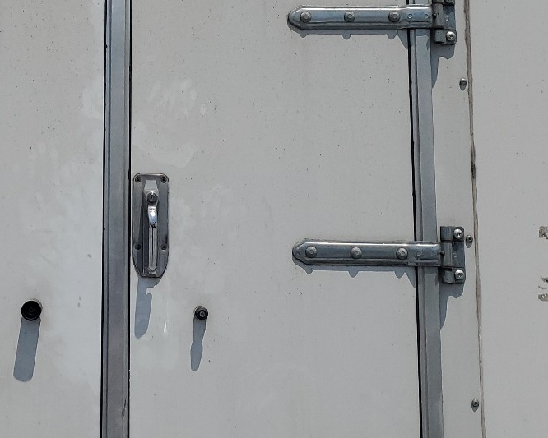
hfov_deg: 30.1
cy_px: 119
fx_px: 989
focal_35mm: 61
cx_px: 101
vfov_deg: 24.8
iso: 50
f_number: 1.5
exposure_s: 1/10000
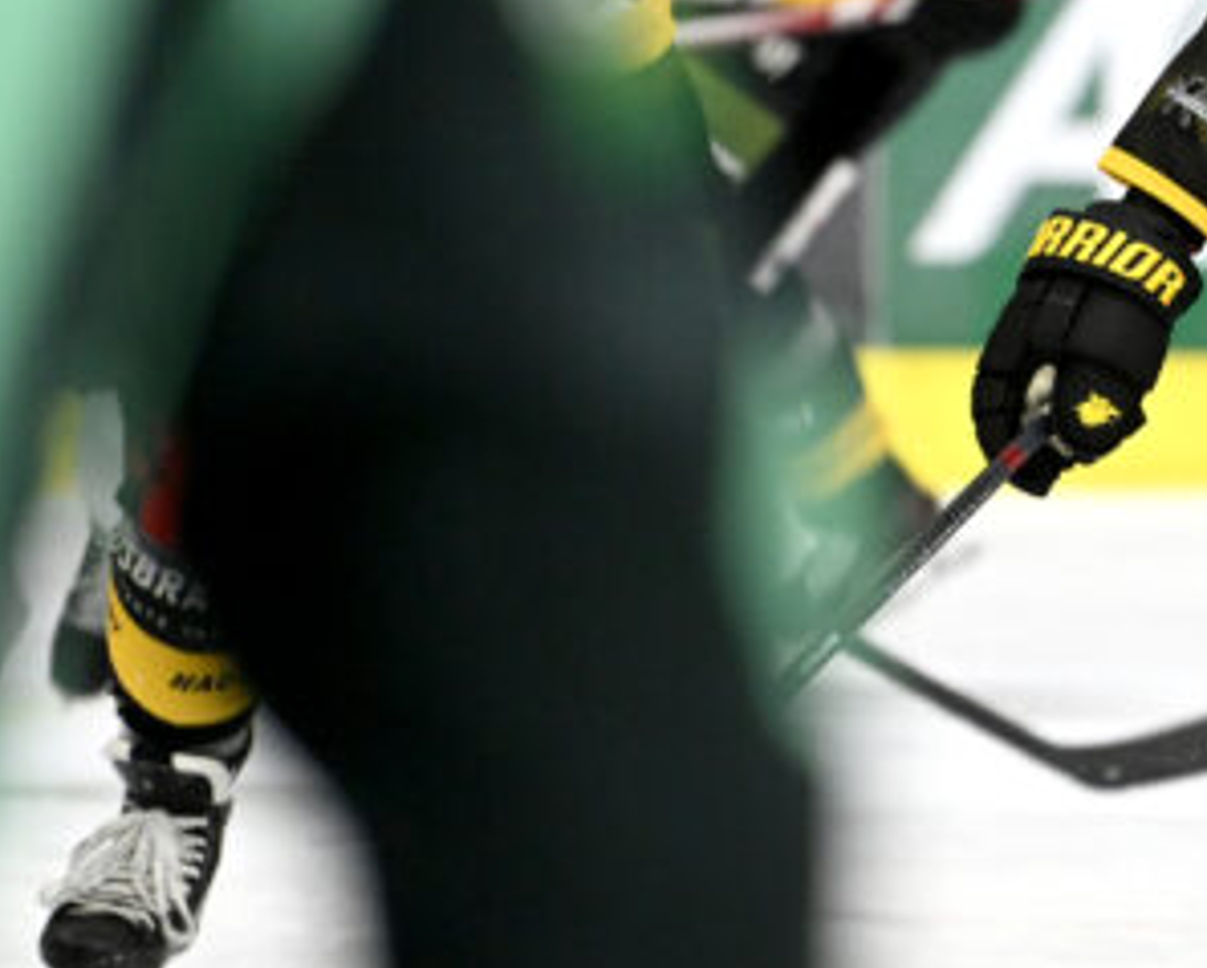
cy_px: 100
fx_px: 23128
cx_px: 1483
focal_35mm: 647
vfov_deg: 2.4
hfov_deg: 3.0
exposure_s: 1/1250
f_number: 3.5
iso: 3200
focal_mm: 200
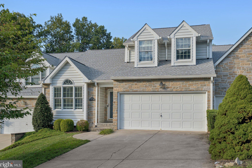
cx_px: 124
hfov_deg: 53.1
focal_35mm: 36
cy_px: 83
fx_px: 252
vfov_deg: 36.9
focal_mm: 35
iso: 200
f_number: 7.1
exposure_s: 1/640
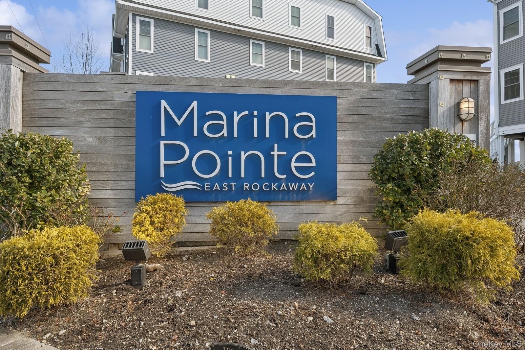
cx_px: 262
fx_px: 306
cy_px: 175
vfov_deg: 59.4
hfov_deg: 81.2
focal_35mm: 21
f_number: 8
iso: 800
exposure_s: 1/800
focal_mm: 14
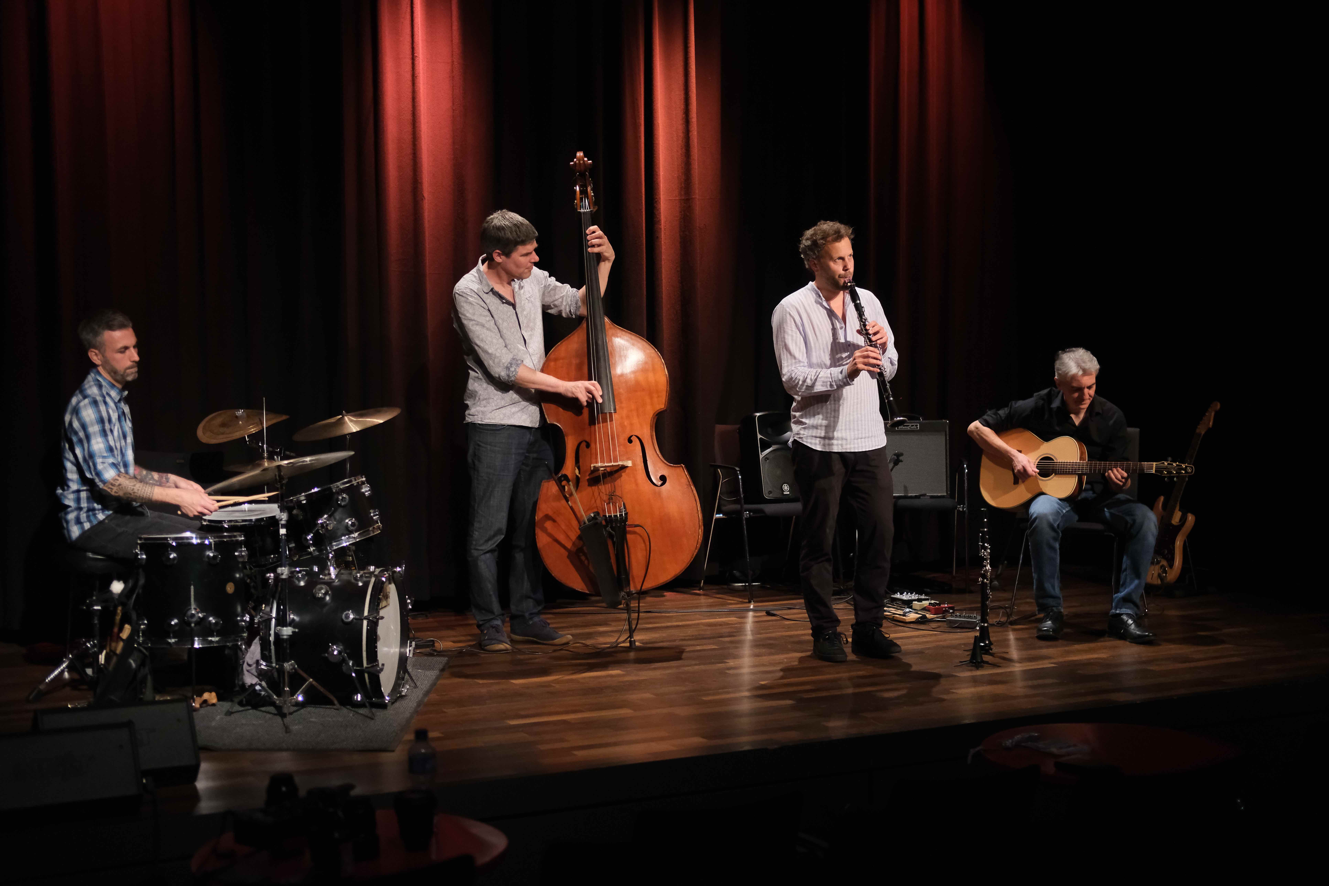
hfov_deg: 37.5
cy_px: 443
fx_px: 1956
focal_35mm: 53
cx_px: 664
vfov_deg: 25.5
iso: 2000
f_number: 2
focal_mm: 35
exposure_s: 1/320
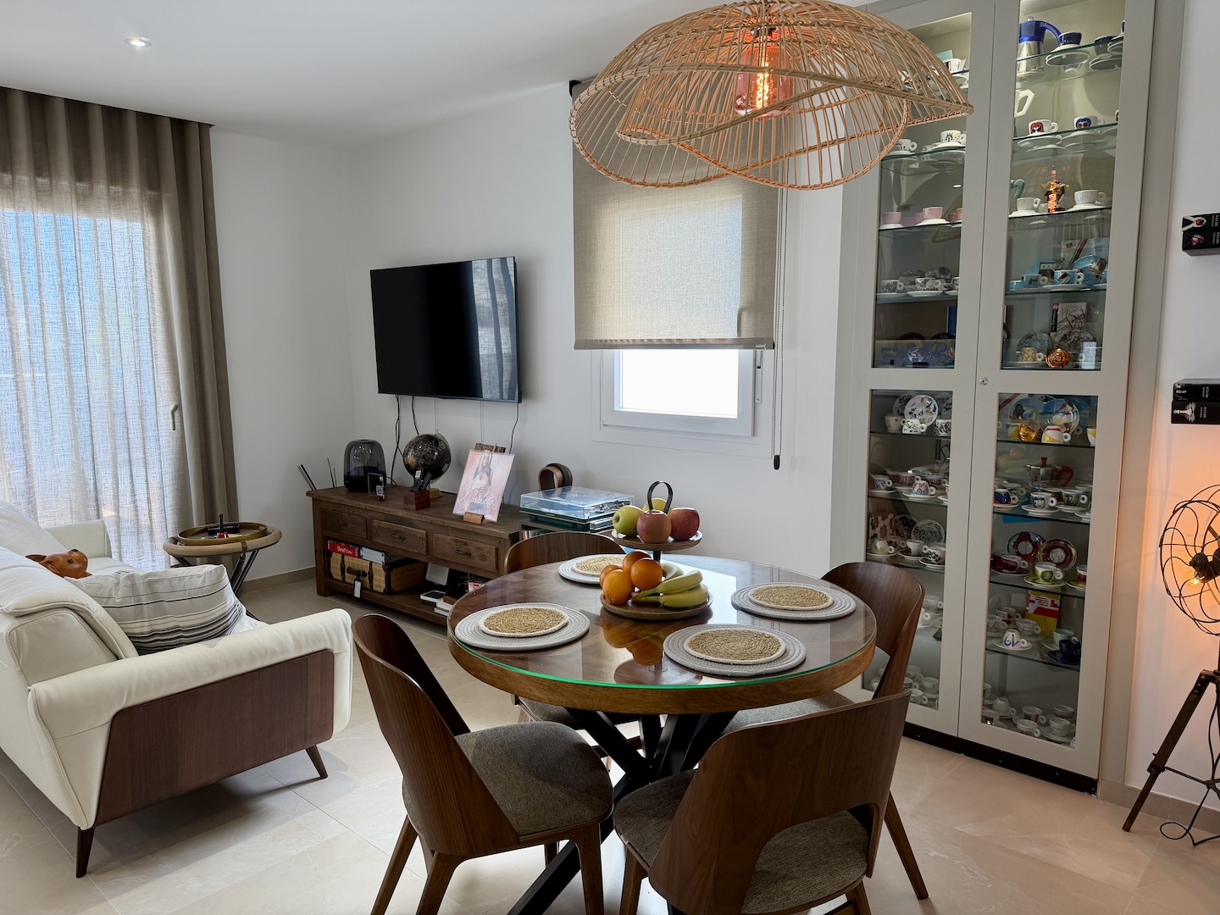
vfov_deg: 56.8
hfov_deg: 71.6
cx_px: 610
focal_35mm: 24
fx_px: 846
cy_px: 458
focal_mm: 6.76
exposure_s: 1/100
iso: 64
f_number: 1.78
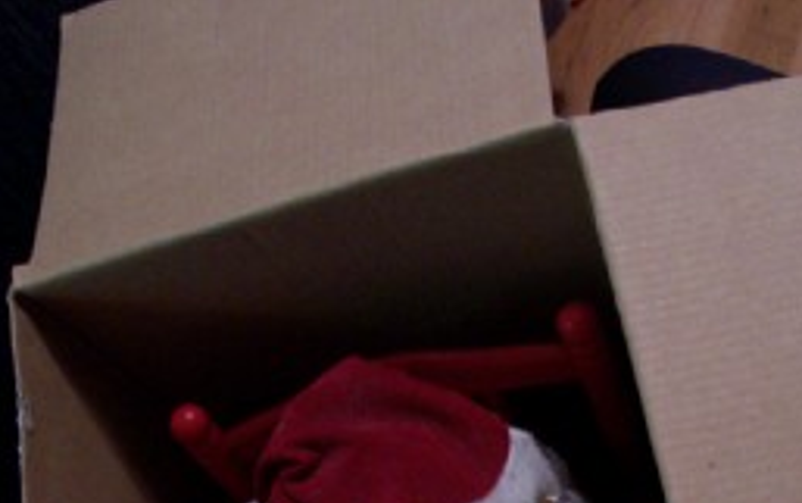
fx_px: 1334
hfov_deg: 33.4
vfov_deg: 19.9
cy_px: 622
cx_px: 440
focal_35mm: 61
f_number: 2.8
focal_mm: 5.6
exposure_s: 1/8
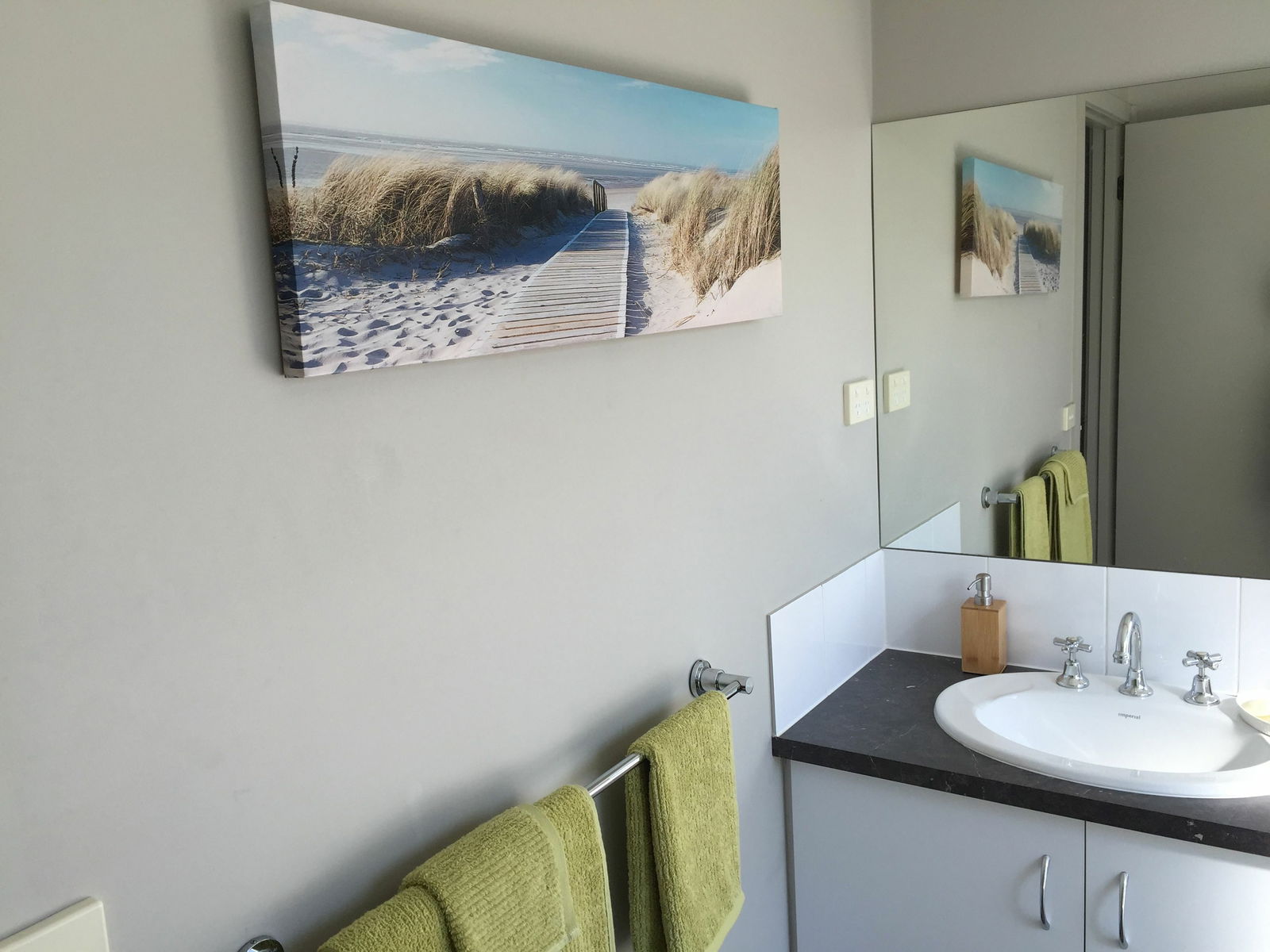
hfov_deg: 61.7
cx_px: 635
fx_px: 1064
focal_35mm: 29
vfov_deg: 48.2
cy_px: 476
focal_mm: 4.15
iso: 32
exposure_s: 1/299
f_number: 2.2
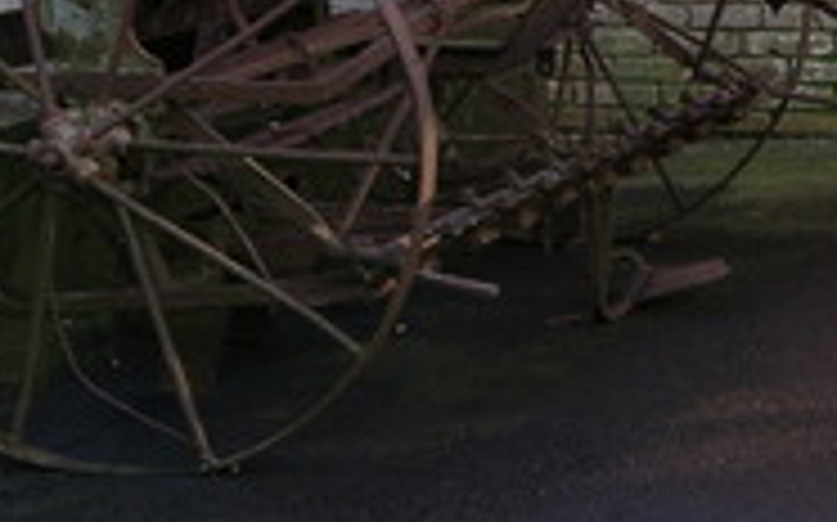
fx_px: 4126
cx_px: 868
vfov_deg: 7.2
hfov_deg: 11.4
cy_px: 99
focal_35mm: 181
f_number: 3.3
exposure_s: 1/129
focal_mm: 12.8
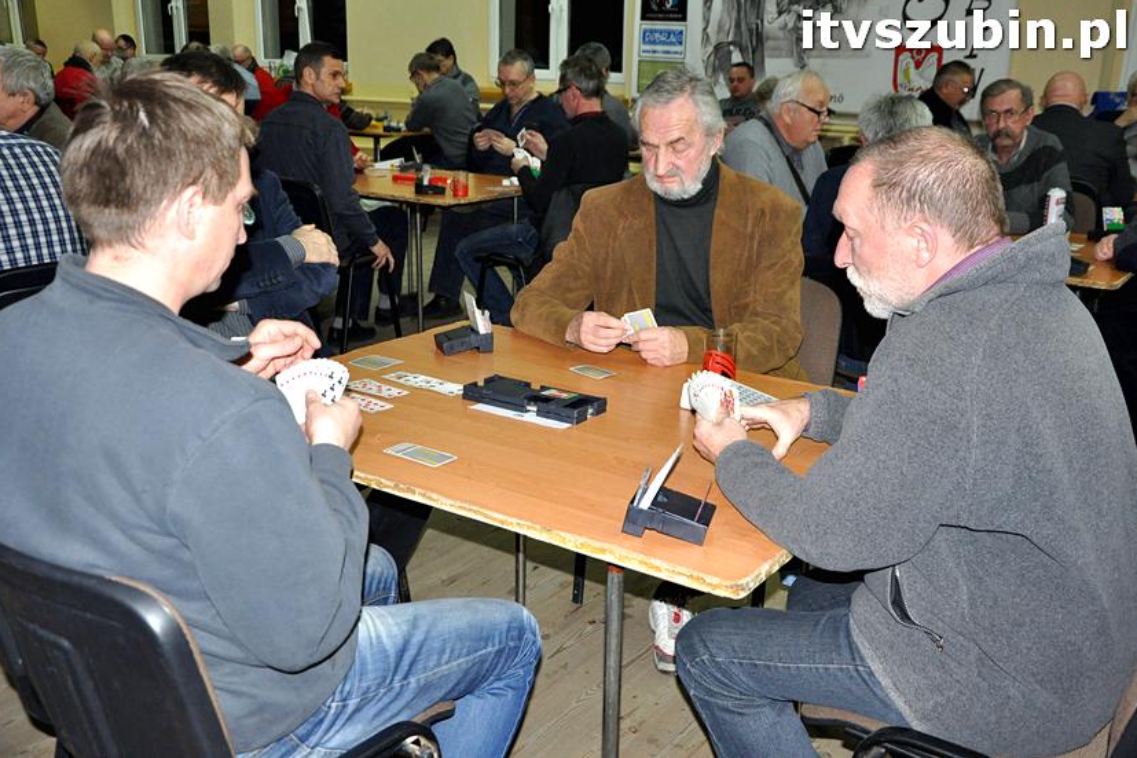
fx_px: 1216
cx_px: 571
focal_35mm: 39
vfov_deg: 34.6
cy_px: 371
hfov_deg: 50.1
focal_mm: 25
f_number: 4.5
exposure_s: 1/60
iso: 1250
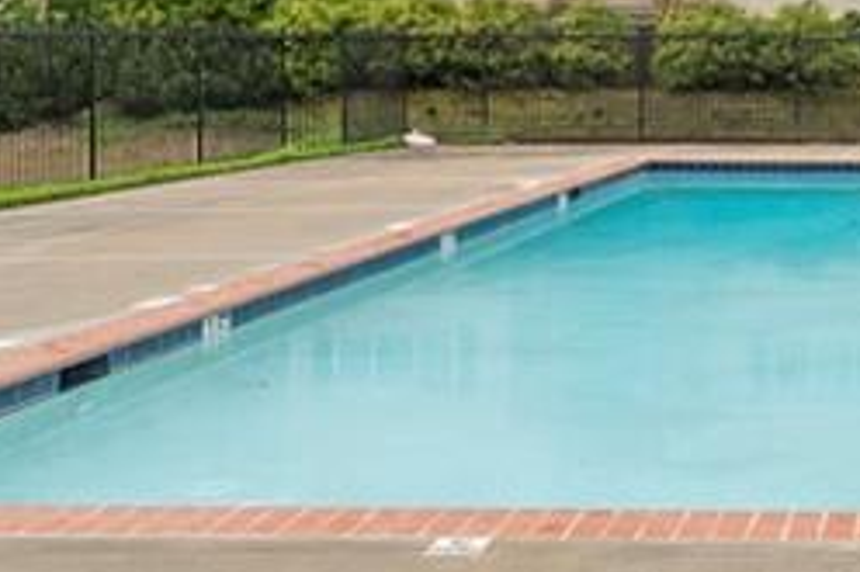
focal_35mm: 66
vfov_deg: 20.0
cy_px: 3
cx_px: 940
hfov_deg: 27.9
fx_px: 1576
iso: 250
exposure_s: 1/60
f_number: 9
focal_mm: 16
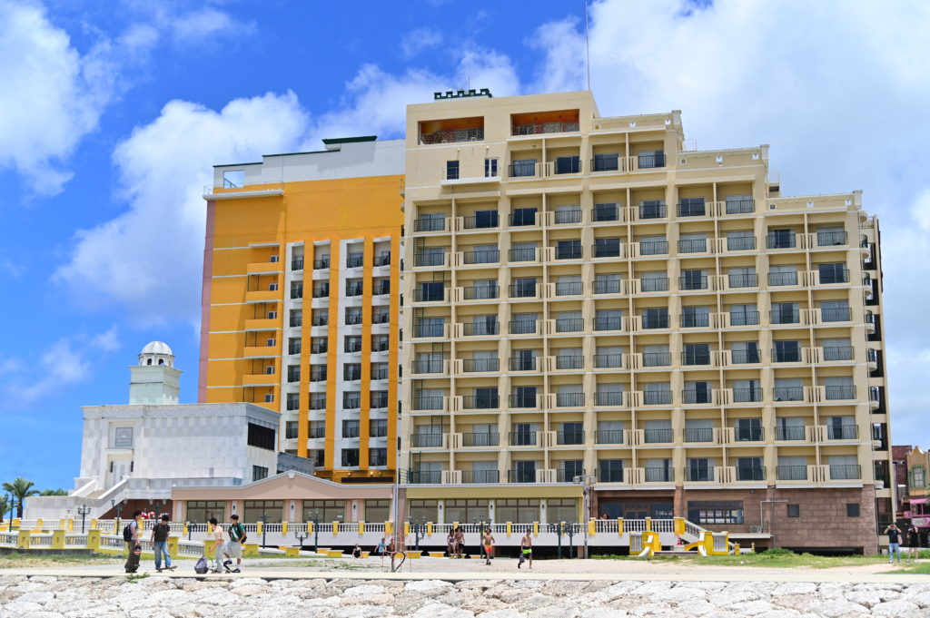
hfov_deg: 41.1
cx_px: 465
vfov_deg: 28.0
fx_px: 1239
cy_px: 309
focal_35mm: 48
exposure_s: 1/1600
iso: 100
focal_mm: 48
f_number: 4
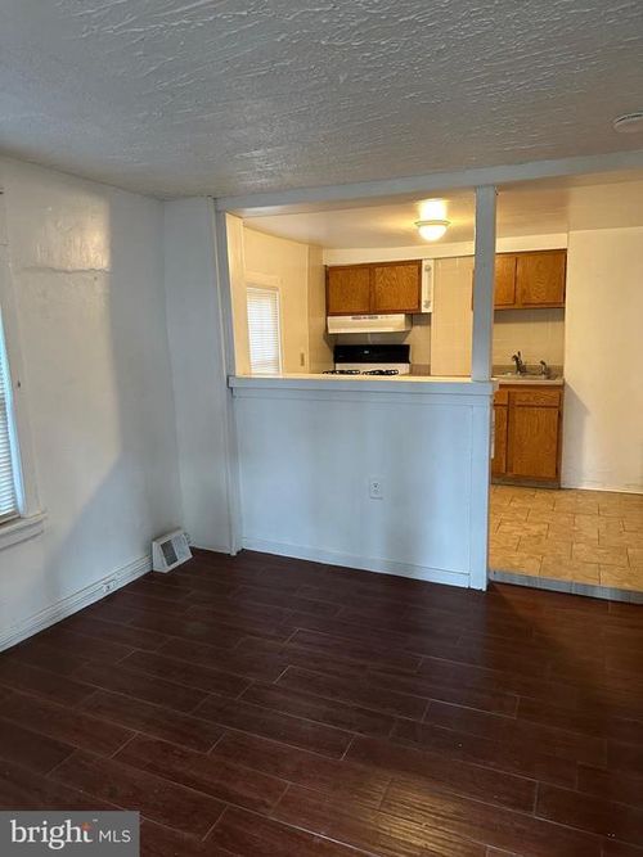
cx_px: 322
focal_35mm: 24
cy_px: 428
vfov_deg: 71.6
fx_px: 595
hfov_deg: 56.8
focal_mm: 6.86
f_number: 1.78
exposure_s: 1/60
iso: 500
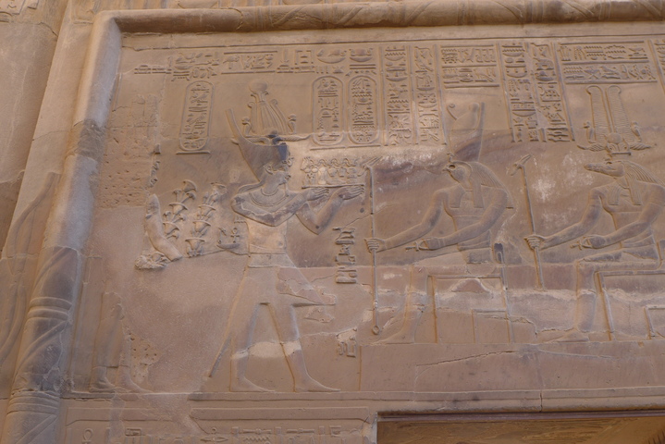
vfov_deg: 33.4
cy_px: 222
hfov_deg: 48.4
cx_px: 332
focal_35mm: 40
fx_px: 739
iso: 80
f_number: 2.8
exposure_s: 1/125
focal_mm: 7.9
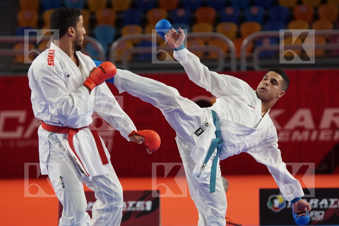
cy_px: 113
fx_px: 2119
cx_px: 170
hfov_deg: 9.1
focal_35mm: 225
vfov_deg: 6.1
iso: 3200
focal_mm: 150
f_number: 2.8
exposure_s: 1/2000
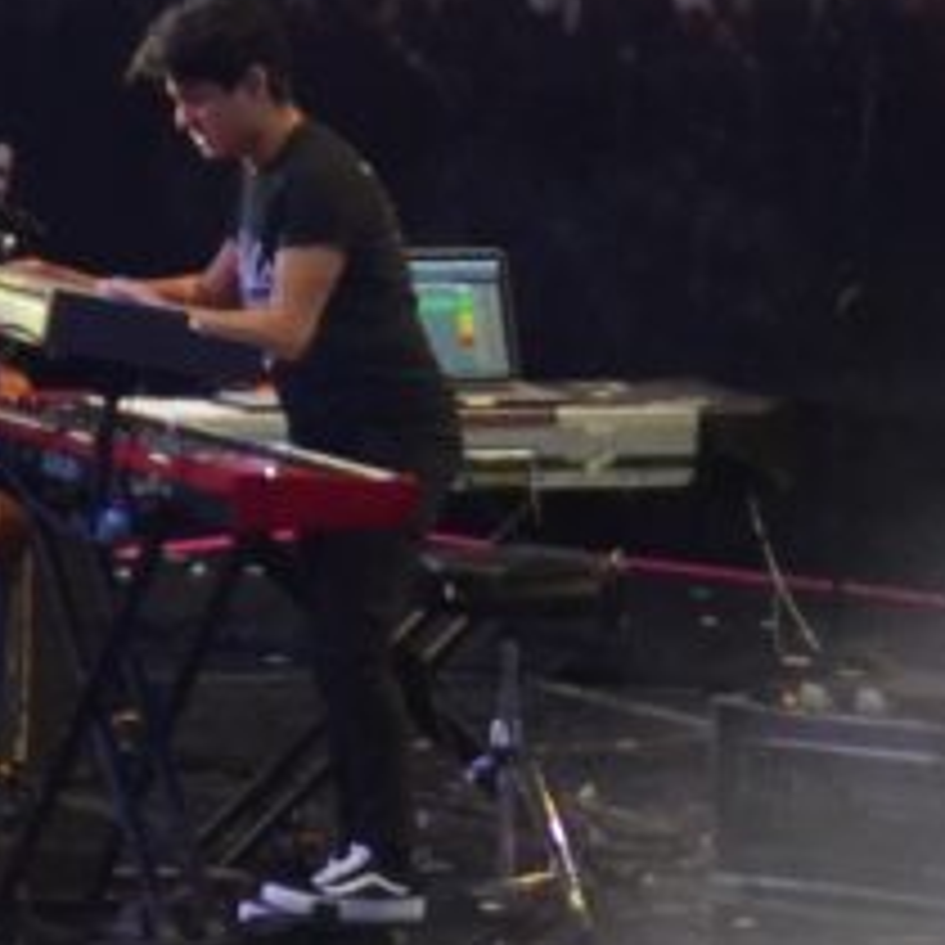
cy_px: 63
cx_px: -2984
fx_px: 30670
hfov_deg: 1.7
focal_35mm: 993
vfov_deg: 1.8
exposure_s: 1/125
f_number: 4.2
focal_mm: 80
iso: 800
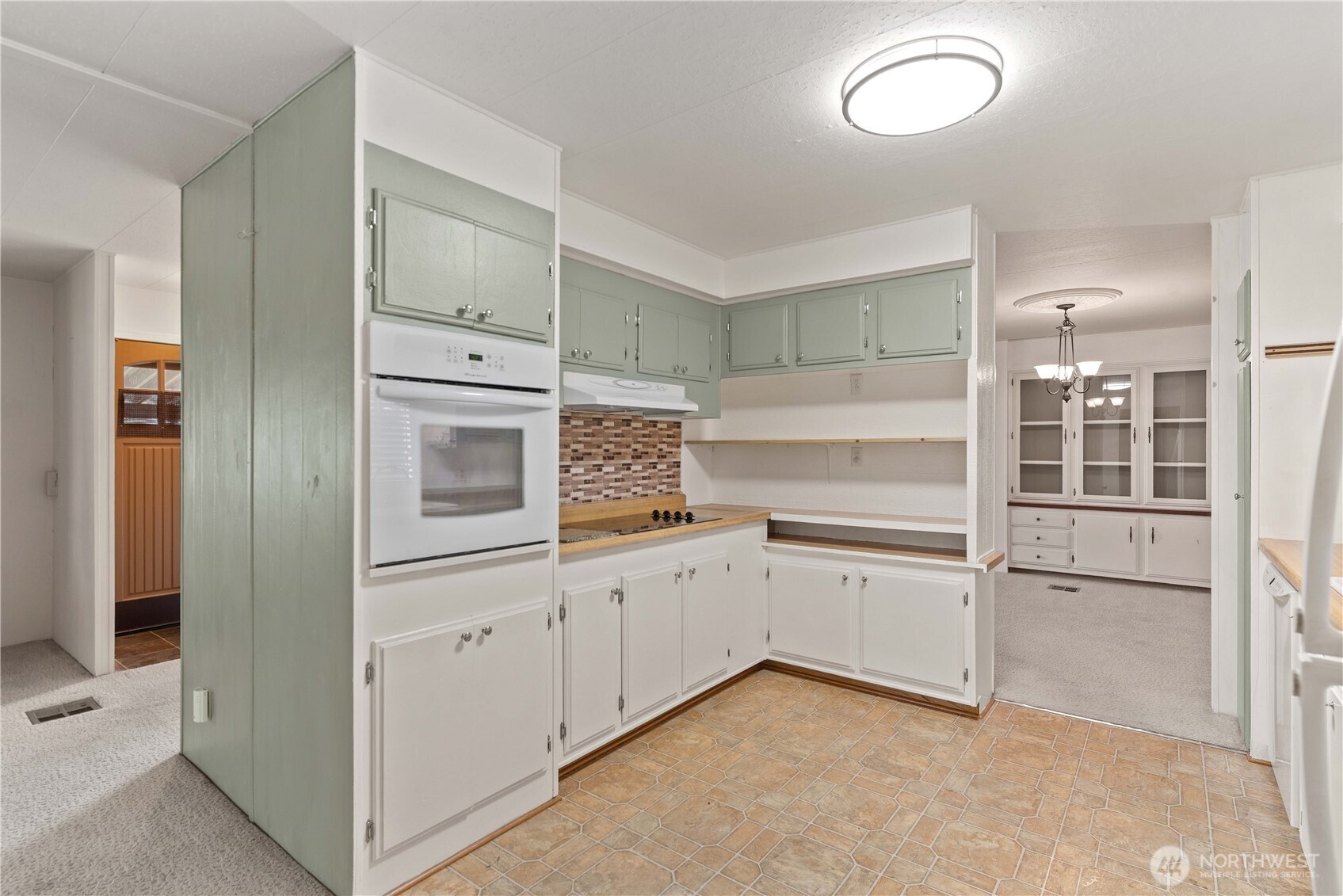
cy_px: 448
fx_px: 597
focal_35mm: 16
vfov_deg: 73.8
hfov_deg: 96.7
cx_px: 672
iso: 200
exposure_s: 1/1.25
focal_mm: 16
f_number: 8
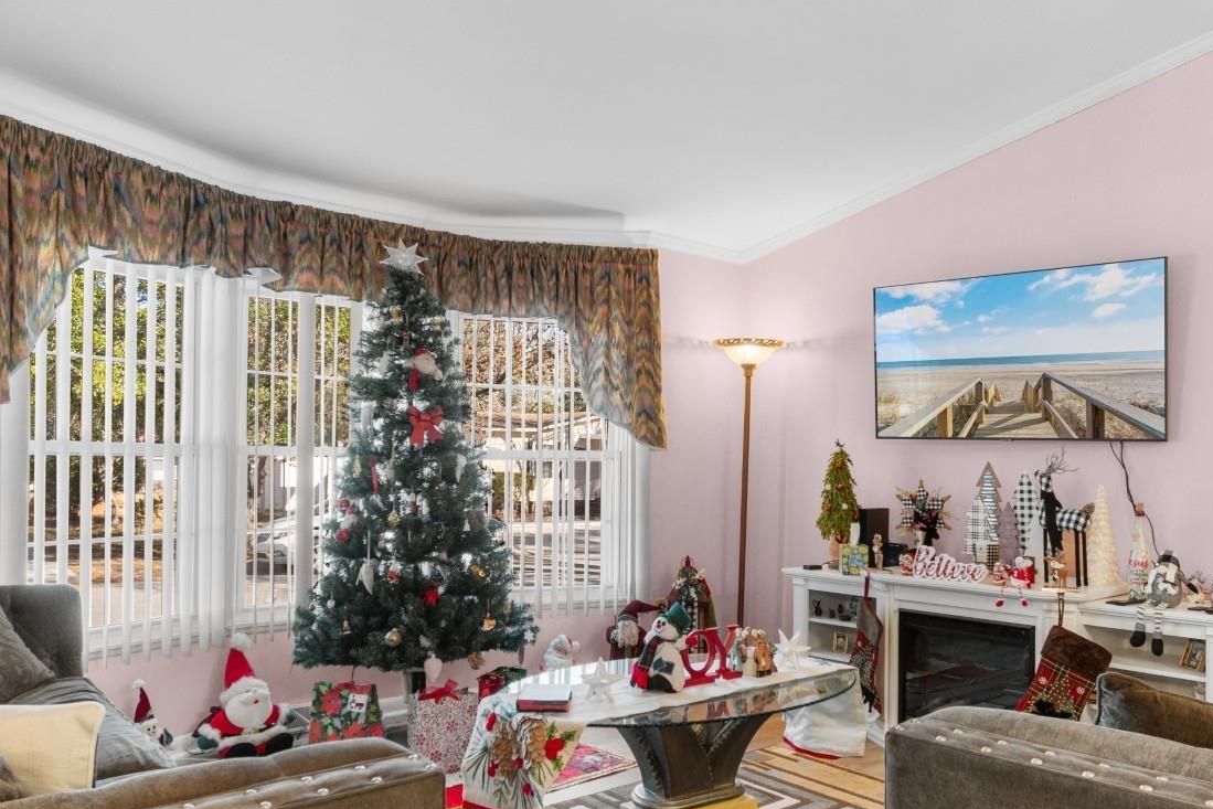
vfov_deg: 46.3
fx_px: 944
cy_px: 454
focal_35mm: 28
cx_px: 629
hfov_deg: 65.4
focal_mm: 13
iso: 100
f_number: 4.8
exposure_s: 1/15
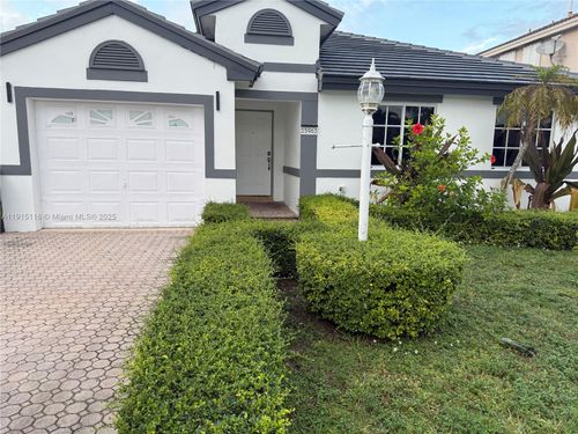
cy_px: 217
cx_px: 289
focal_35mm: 24
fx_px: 401
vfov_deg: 56.8
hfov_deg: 71.6
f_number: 1.78
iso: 64
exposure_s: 1/121
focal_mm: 6.76
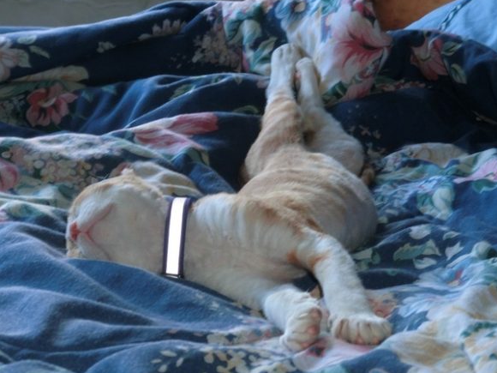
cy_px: 193
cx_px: 265
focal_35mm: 78
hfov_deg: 25.0
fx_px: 1120
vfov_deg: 18.9
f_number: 4
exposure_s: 1/40
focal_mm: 12.9
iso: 400
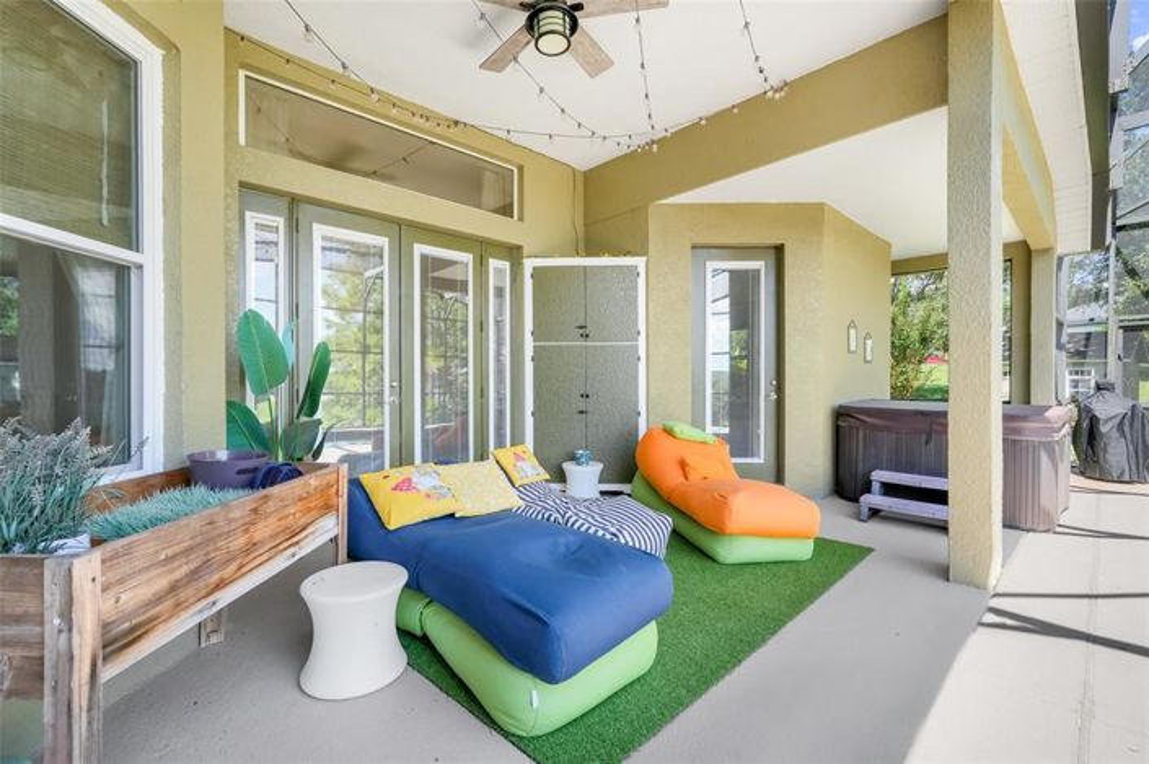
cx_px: 574
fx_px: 510
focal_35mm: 16
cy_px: 382
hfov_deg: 96.8
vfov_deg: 73.7
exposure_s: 1/5
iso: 250
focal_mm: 16
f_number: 9
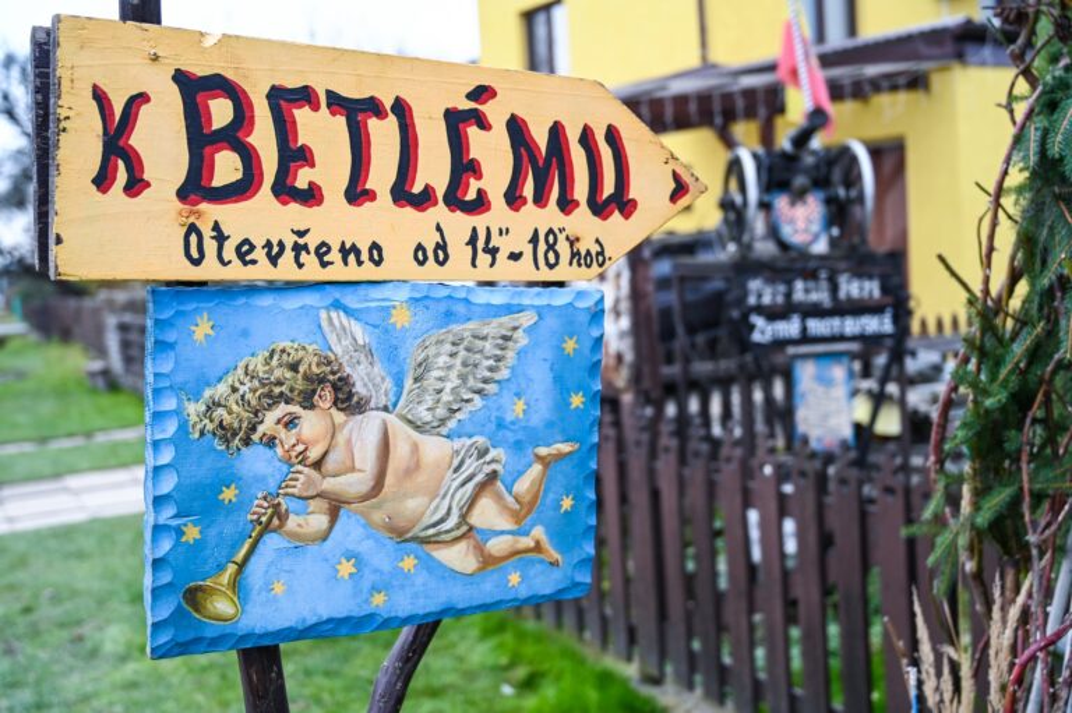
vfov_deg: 33.4
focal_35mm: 40
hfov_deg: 48.5
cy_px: 356
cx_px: 536
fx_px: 1190
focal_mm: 40
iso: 800
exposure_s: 1/320
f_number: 4
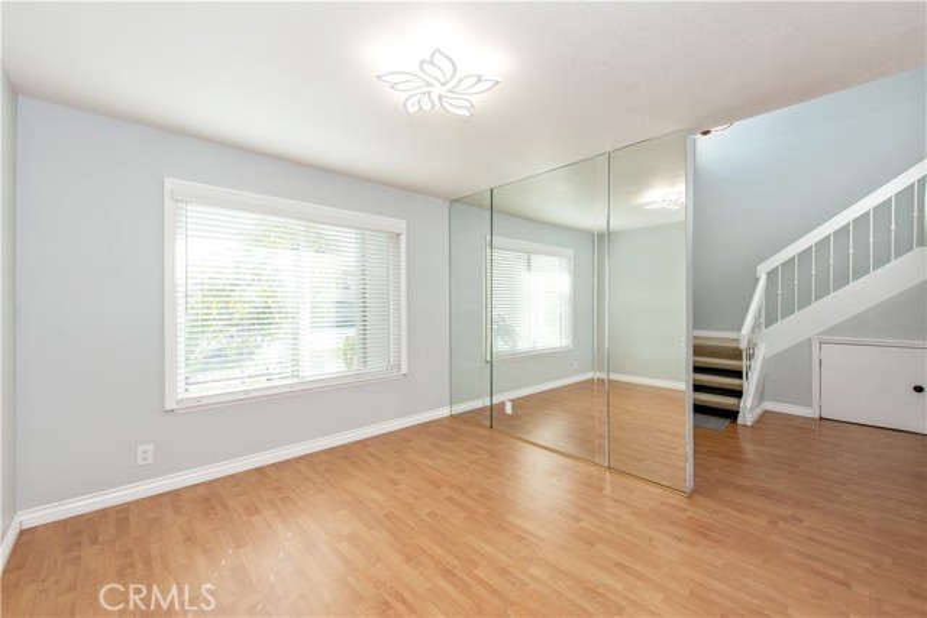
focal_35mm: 15
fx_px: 386
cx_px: 464
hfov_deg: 100.4
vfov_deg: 77.4
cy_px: 309
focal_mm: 15
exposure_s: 1/125
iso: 280
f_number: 5.6
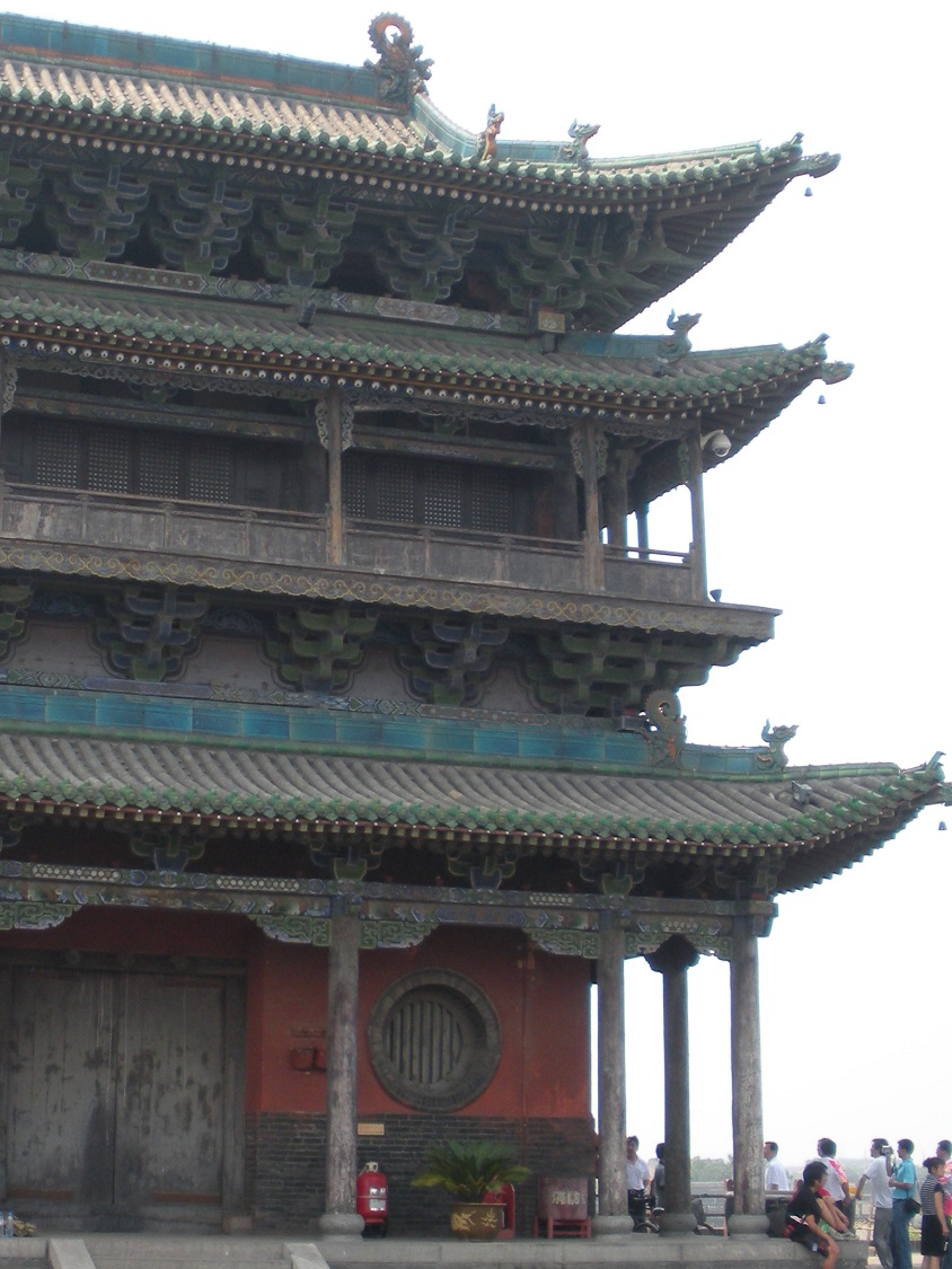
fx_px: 2346
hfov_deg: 22.5
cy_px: 697
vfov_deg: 30.2
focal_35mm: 64
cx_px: 124
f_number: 3.5
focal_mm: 6.3
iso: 64
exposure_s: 1/310
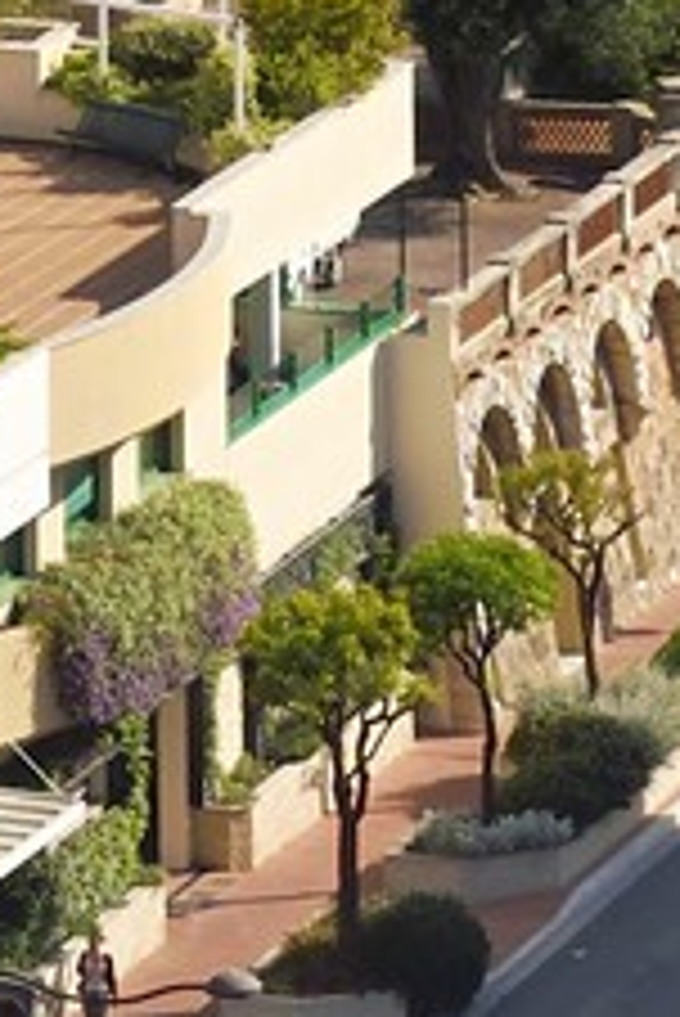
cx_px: -624
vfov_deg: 4.5
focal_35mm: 438
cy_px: -2102
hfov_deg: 3.1
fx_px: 12390
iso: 200
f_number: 14
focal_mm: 62
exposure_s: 1/200
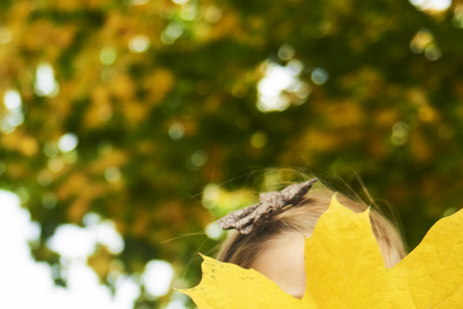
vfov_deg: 14.1
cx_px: 49
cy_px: 404
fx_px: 1196
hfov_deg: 21.4
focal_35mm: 93
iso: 100
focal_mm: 32
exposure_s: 1/320
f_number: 2.8
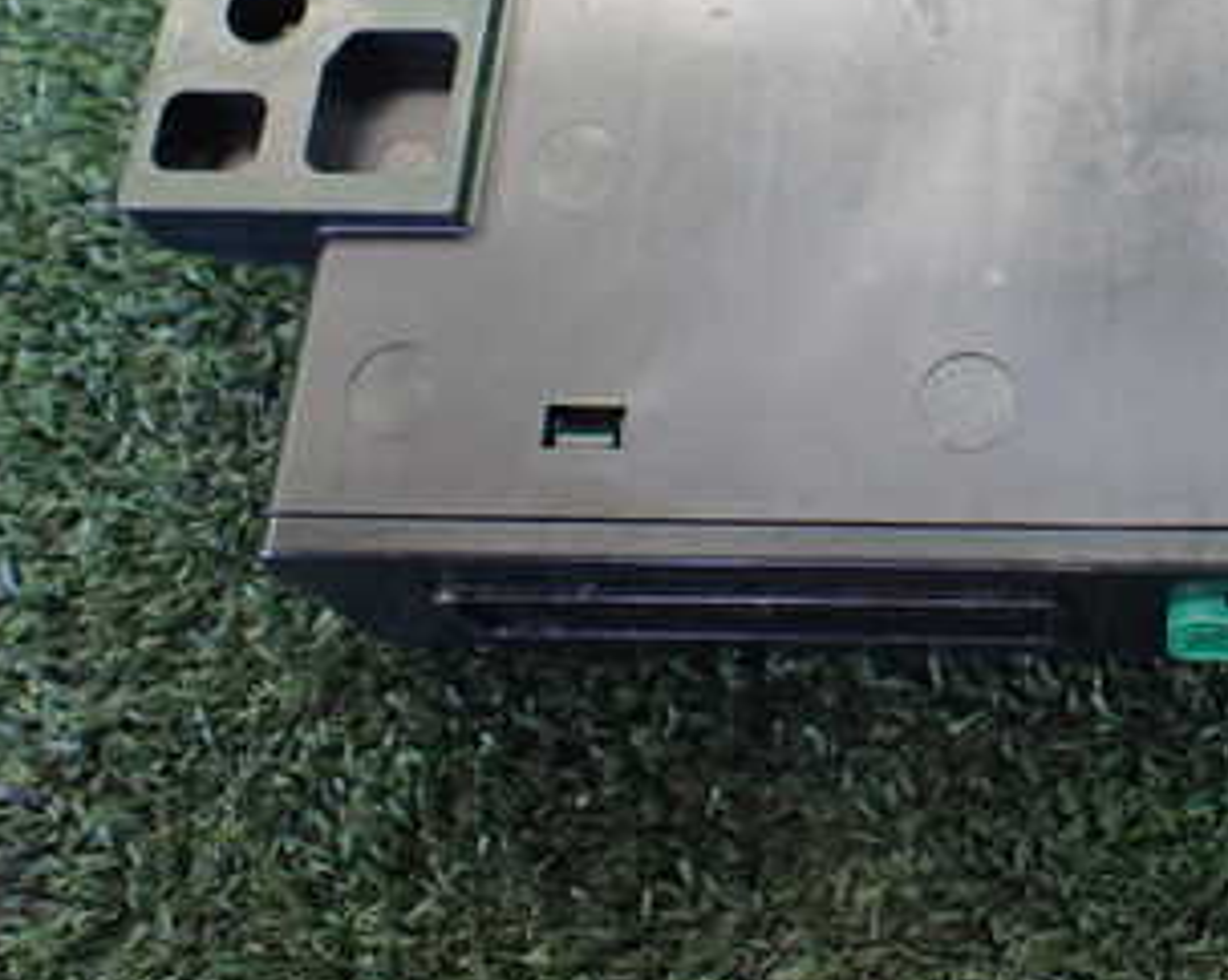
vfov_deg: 25.5
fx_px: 2107
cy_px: 134
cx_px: 1106
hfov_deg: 31.0
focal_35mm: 58
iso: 400
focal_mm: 5.4
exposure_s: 1/125
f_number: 2.3
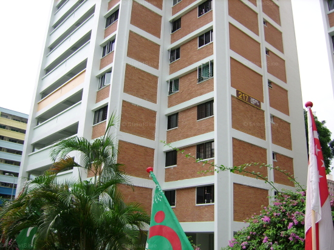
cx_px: 167
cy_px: 125
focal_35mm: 35
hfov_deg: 52.6
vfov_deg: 40.7
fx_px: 338
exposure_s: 1/594
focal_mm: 5.95
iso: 50
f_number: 2.8
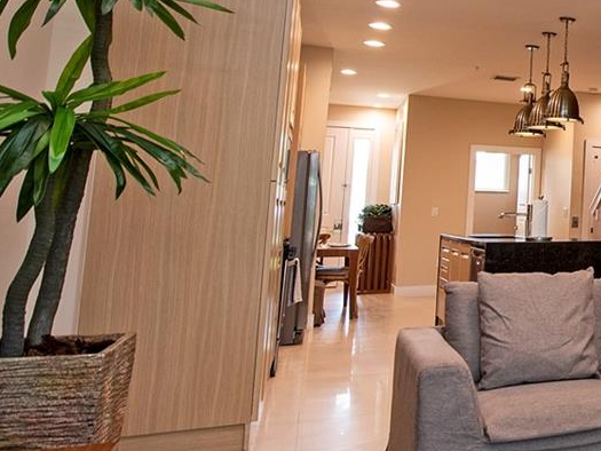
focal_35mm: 41
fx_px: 712
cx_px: 798
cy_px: 130
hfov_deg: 32.8
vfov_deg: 34.6
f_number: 10
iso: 500
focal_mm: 14
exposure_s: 1/10
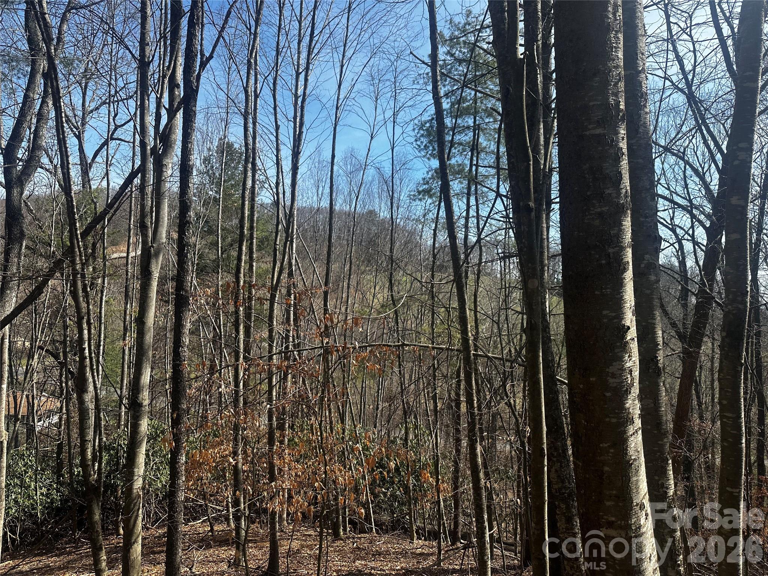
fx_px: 532
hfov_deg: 71.6
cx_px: 384
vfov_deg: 56.8
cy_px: 288
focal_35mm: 24
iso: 80
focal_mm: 6.86
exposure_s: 1/2809
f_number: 1.78
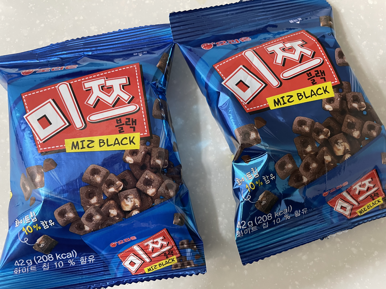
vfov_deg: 53.1
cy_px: 144
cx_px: 193
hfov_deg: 67.3
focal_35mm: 26
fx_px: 290
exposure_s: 1/60
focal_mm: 4.2
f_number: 1.6
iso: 320
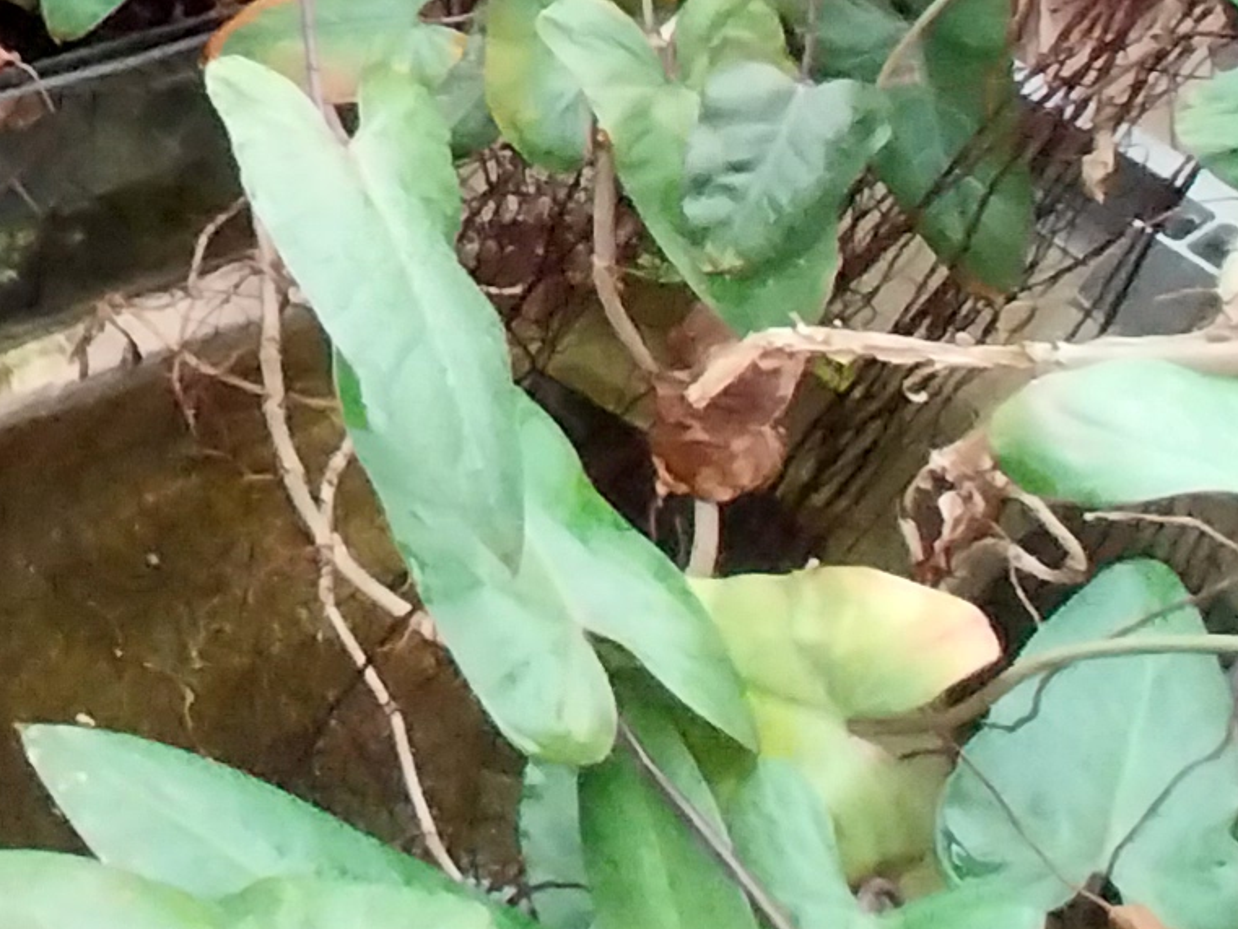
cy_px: -358
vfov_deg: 26.5
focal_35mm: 44
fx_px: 1574
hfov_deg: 27.0
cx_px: -695
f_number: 2.2
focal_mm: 1.13
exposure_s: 1/50
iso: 200
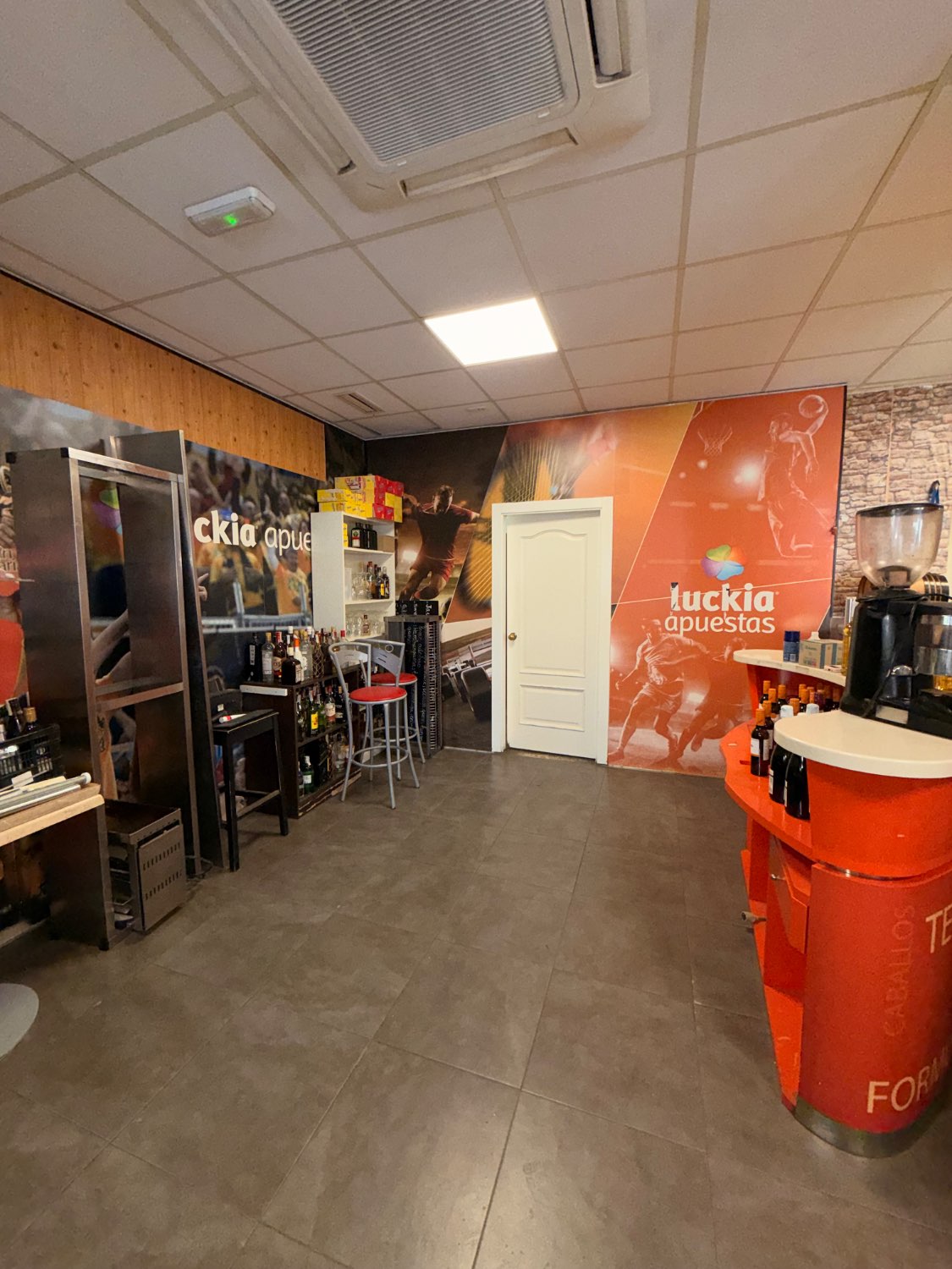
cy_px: 634
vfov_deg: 102.1
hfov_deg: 85.7
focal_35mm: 14
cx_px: 476
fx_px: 513
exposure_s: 1/62
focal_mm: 2.22
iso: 100
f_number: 2.2
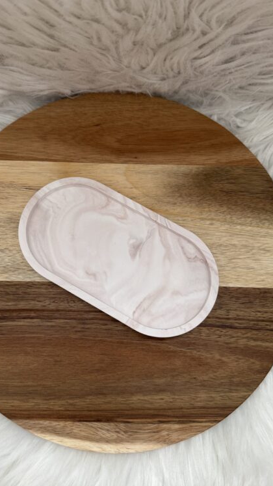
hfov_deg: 41.4
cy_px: 246
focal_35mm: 28
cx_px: 118
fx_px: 360
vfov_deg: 67.9
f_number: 1.78
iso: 100
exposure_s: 1/121
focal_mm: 6.86
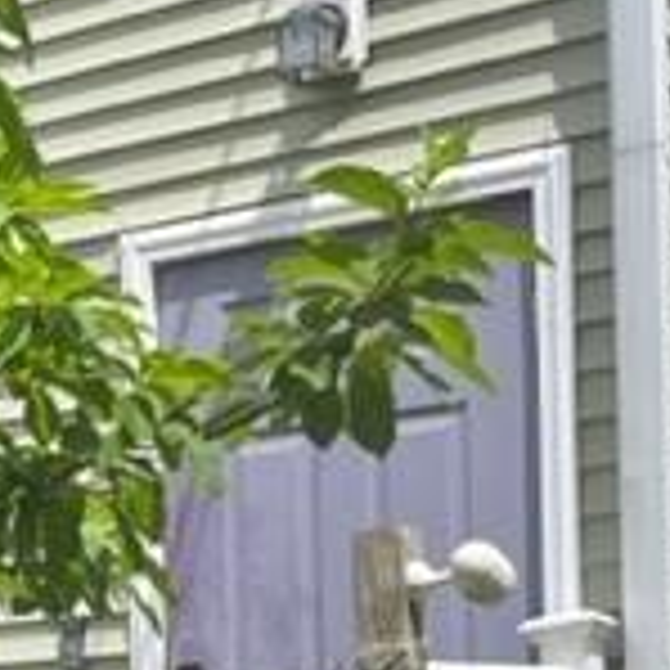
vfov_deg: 16.8
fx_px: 2168
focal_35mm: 99
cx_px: -94
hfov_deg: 16.9
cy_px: 800
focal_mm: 4.2
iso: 32
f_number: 1.6
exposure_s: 1/1916
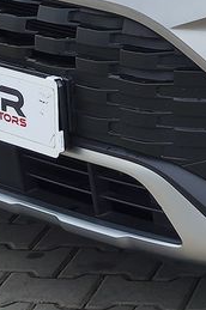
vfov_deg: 17.6
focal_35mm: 111
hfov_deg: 11.2
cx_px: 413
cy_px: -53
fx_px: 955
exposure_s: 1/490
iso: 50
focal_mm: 7.01
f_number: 1.69
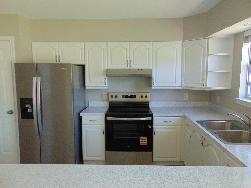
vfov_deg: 54.9
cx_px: 126
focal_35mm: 25
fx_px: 181
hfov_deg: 69.4
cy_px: 94
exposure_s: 1/30
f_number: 3
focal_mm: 4.5
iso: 100
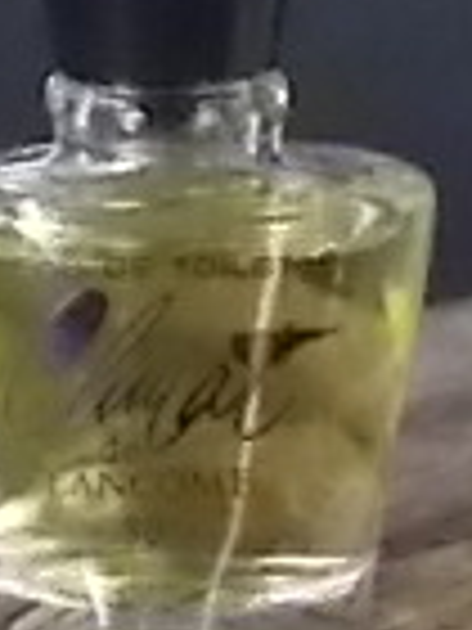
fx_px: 9381
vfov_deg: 3.8
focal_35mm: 516
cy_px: 112
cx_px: 517
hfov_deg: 2.9
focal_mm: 20.1
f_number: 6
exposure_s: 1/80
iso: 800
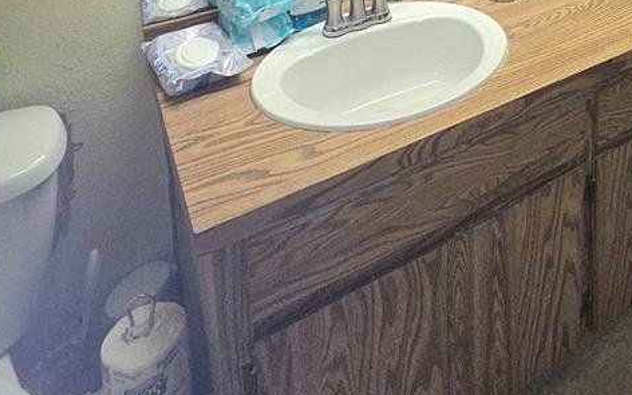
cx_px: 545
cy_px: -189
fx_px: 603
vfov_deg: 26.7
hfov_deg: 50.3
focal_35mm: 35
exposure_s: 1/60.2
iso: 100
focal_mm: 2.2
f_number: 2.2
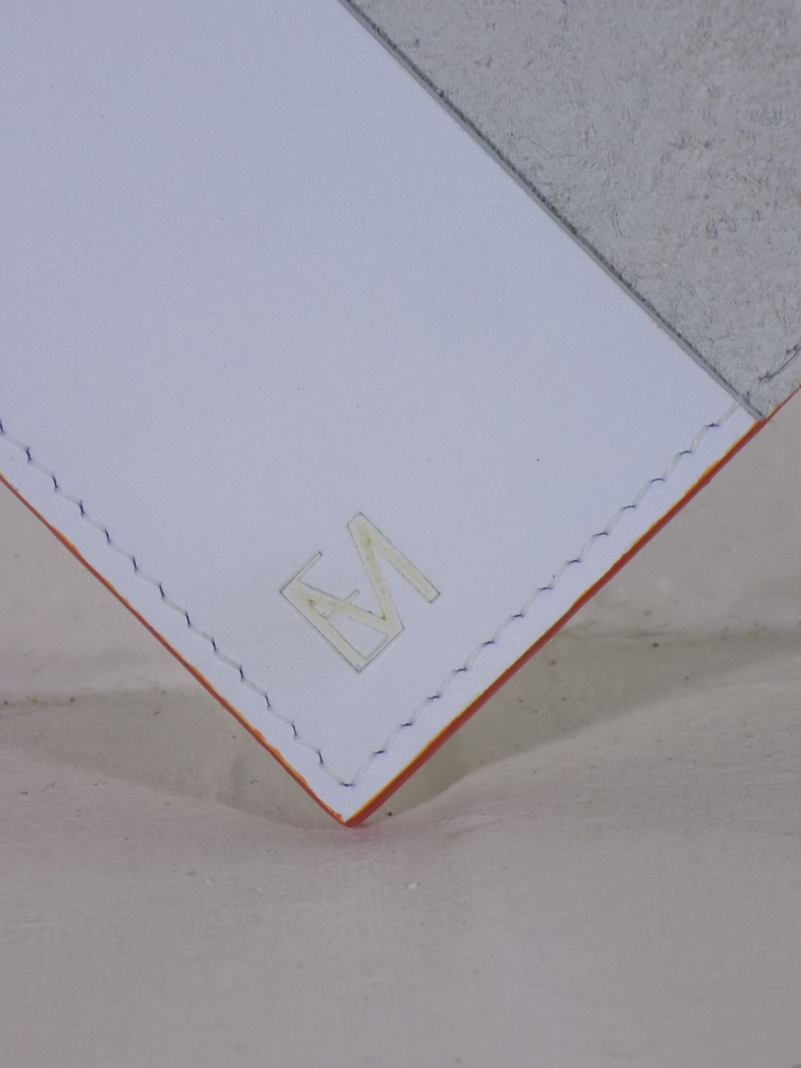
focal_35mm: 190
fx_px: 5862
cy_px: 534
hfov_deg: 7.8
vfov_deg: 10.4
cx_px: 400
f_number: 5.4
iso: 220
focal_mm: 33.7
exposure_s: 1/30
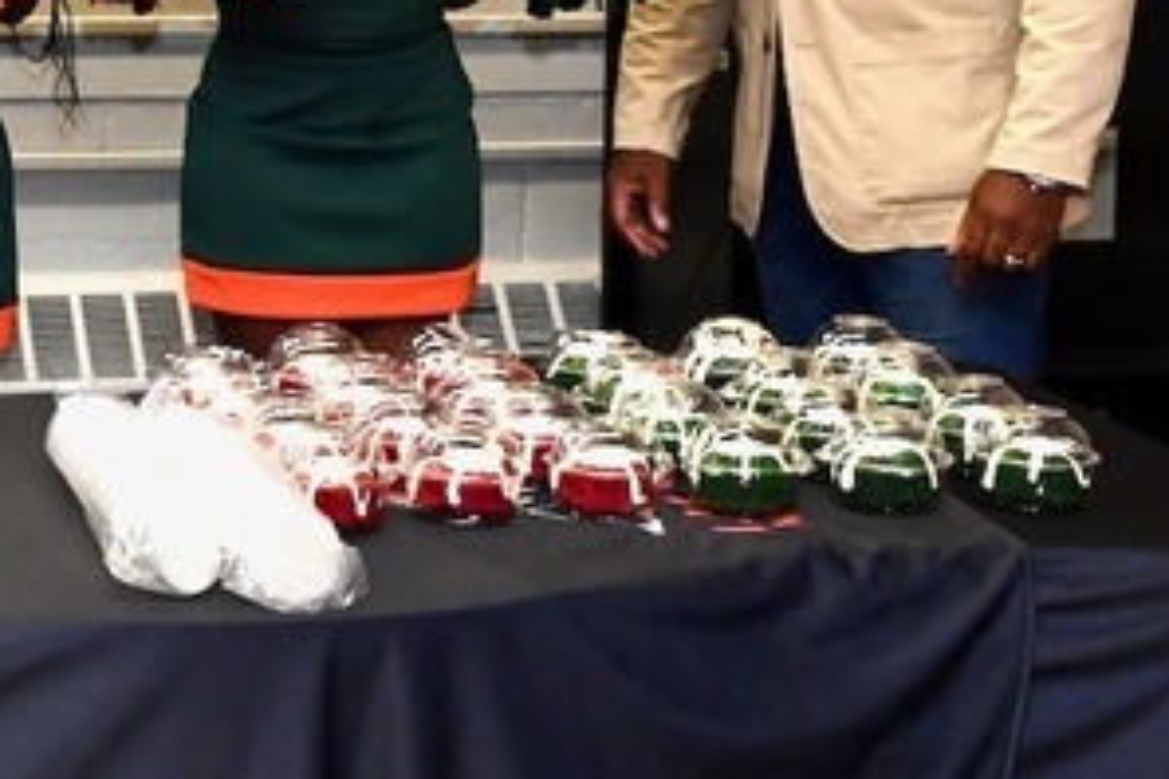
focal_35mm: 105
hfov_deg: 18.7
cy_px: -167
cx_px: -130
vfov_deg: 12.7
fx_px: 3409
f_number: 11
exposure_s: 1/200
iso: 4000
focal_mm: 39
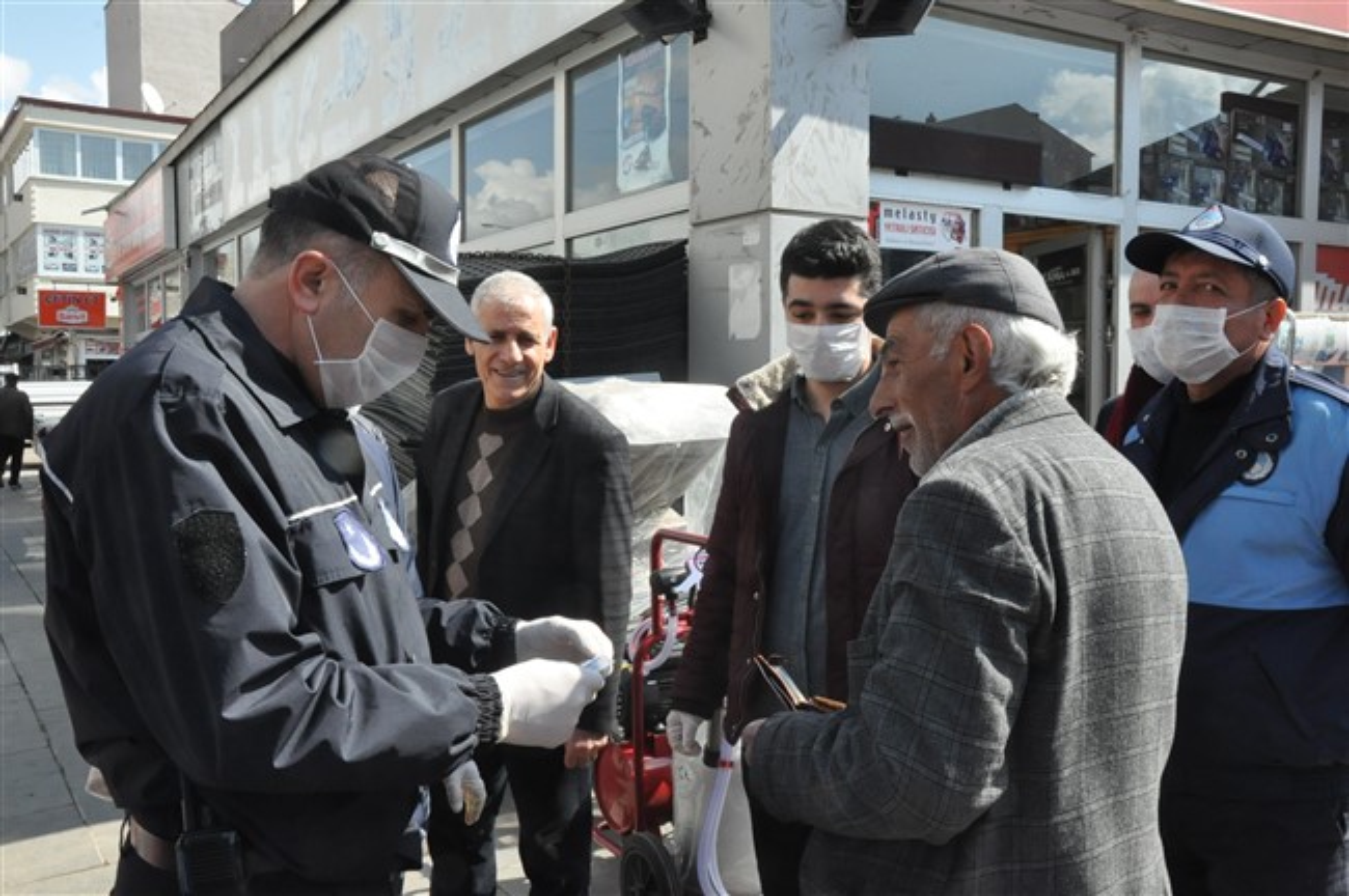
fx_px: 1235
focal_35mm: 33
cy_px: 448
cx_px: 674
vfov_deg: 39.9
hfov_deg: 57.3
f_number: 18
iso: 2000
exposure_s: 1/320
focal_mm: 22
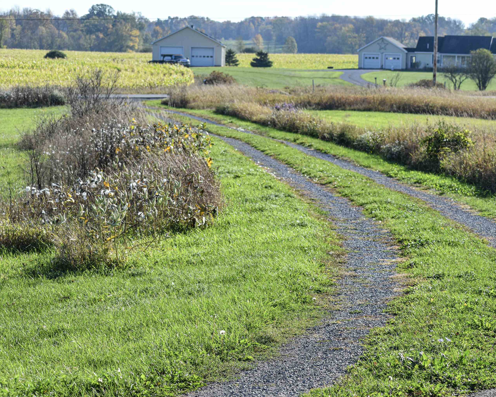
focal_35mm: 119
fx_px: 1747
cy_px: 199
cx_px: 298
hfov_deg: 16.1
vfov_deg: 13.0
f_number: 7.1
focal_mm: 70
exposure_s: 1/500
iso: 200
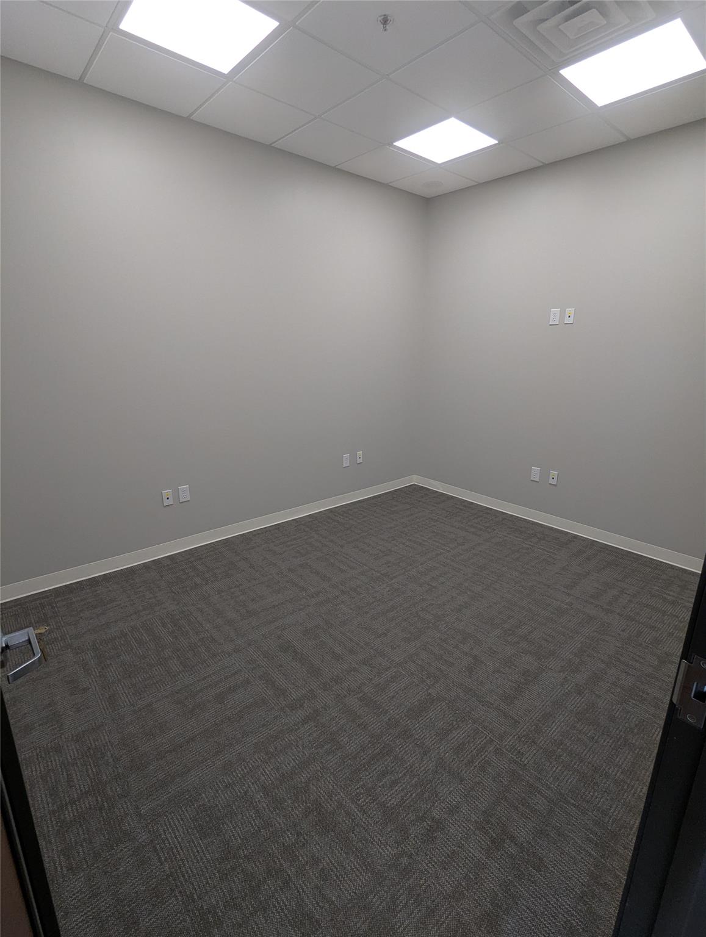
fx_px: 434
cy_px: 468
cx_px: 353
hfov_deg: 78.3
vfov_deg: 94.4
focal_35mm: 16
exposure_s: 1/60
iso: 54
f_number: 2.2
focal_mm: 2.35
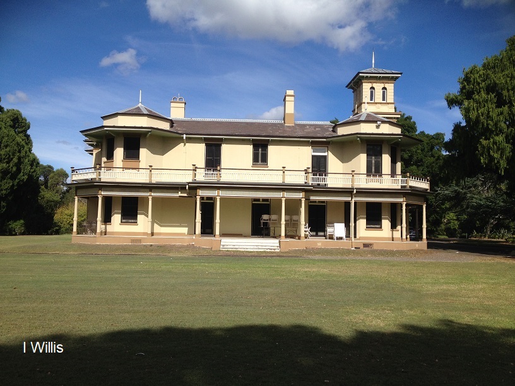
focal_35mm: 35
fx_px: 521
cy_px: 193
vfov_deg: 40.7
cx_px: 258
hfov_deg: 52.6
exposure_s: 1/2513
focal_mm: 4.28
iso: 50
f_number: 2.4
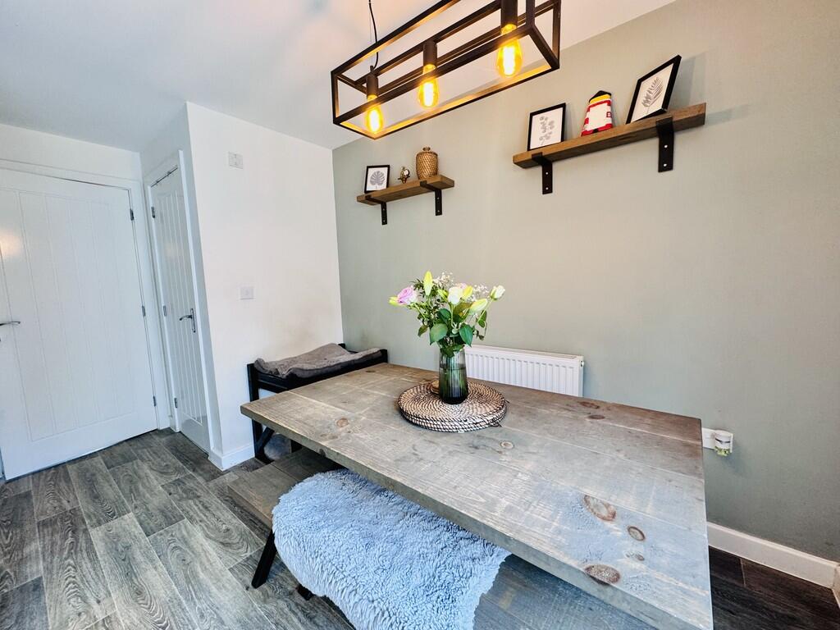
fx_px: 340
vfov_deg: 85.7
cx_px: 420
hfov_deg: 102.1
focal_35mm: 14
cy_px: 315
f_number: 2.2
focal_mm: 2.22
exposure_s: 1/50
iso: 160
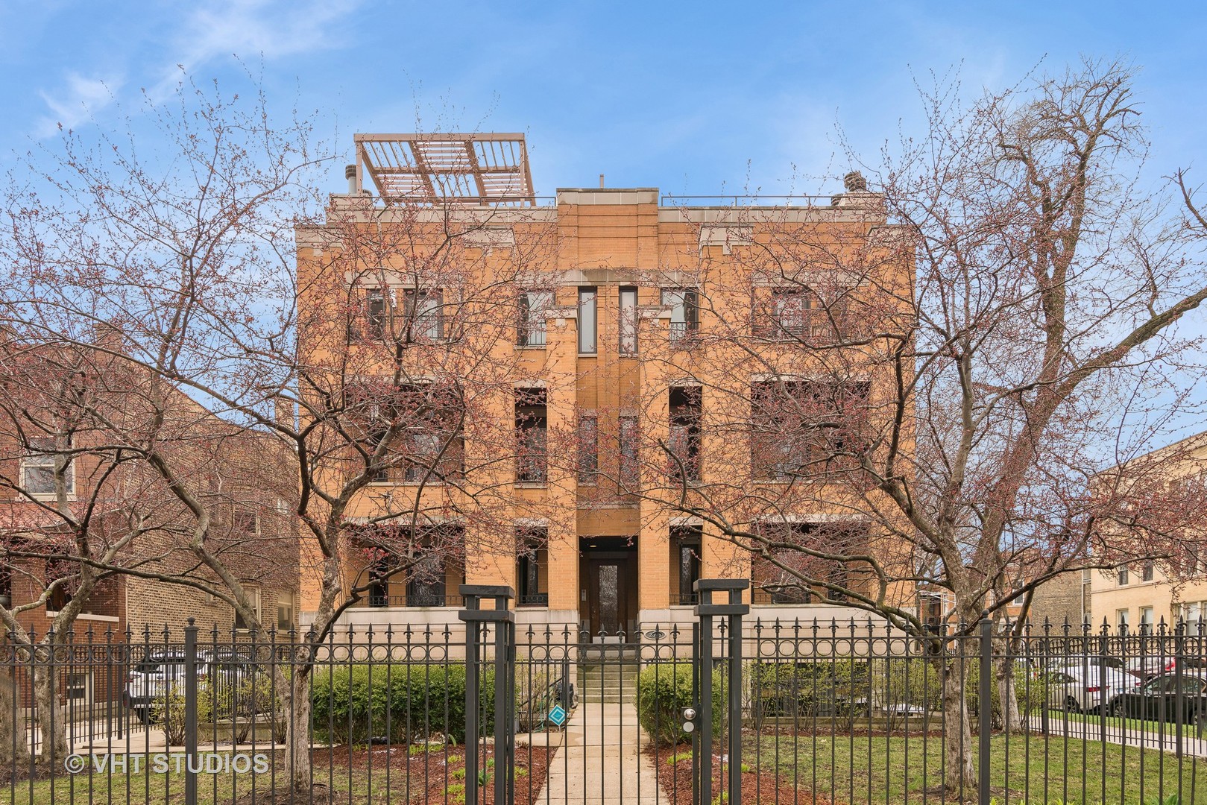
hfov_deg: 71.5
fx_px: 838
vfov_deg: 51.3
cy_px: 402
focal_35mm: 25
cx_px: 604
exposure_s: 1/200
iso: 200
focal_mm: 25
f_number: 8
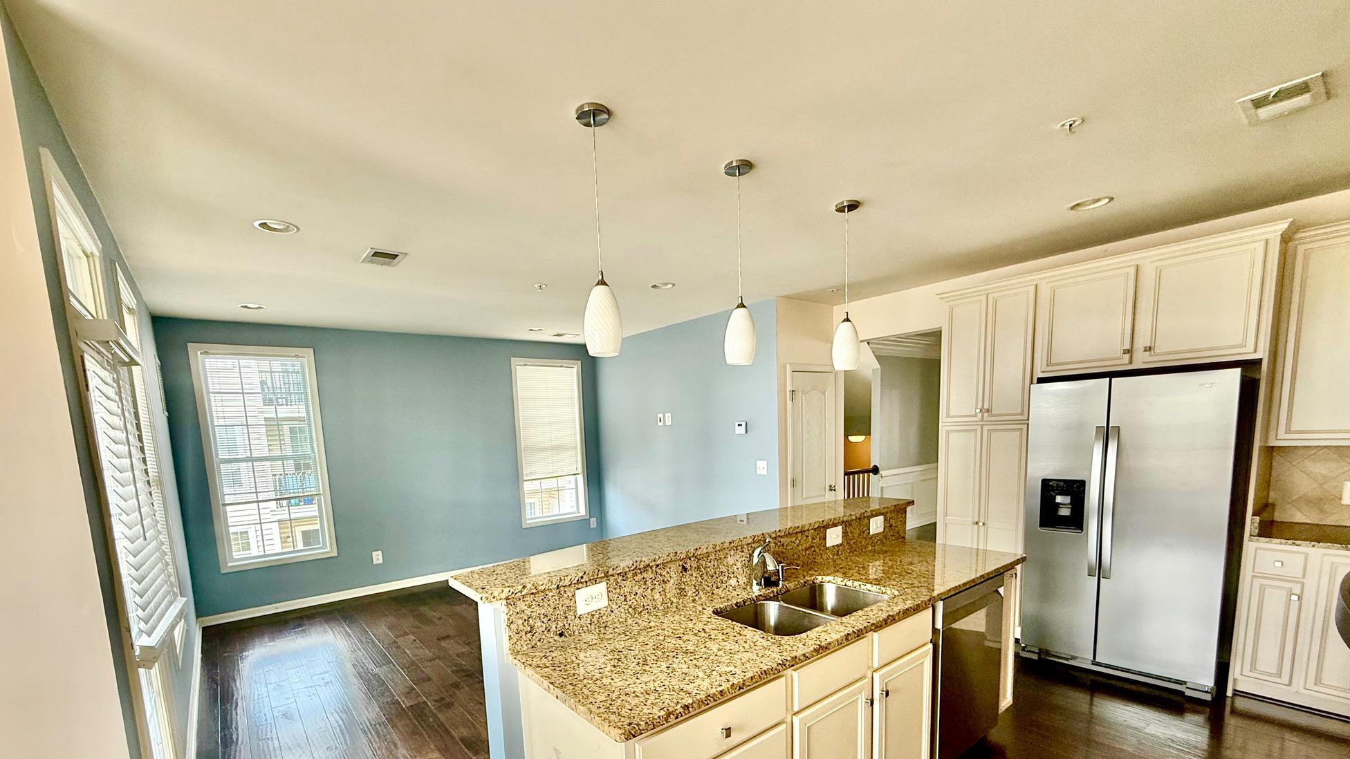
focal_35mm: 16
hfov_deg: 99.3
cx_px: 647
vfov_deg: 65.3
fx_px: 573
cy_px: 506
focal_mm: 2.22
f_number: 2.2
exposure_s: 1/99
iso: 125
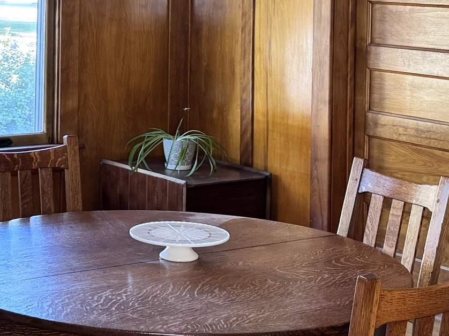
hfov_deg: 22.1
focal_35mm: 88
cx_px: 120
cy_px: -9
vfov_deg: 16.4
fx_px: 1141
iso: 200
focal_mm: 6.76
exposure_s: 1/120
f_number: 1.78
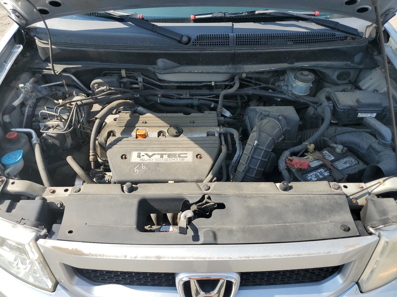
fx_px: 298
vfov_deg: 53.1
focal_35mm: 26
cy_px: 148
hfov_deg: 67.3
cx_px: 198
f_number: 1.5
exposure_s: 1/1429
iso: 50
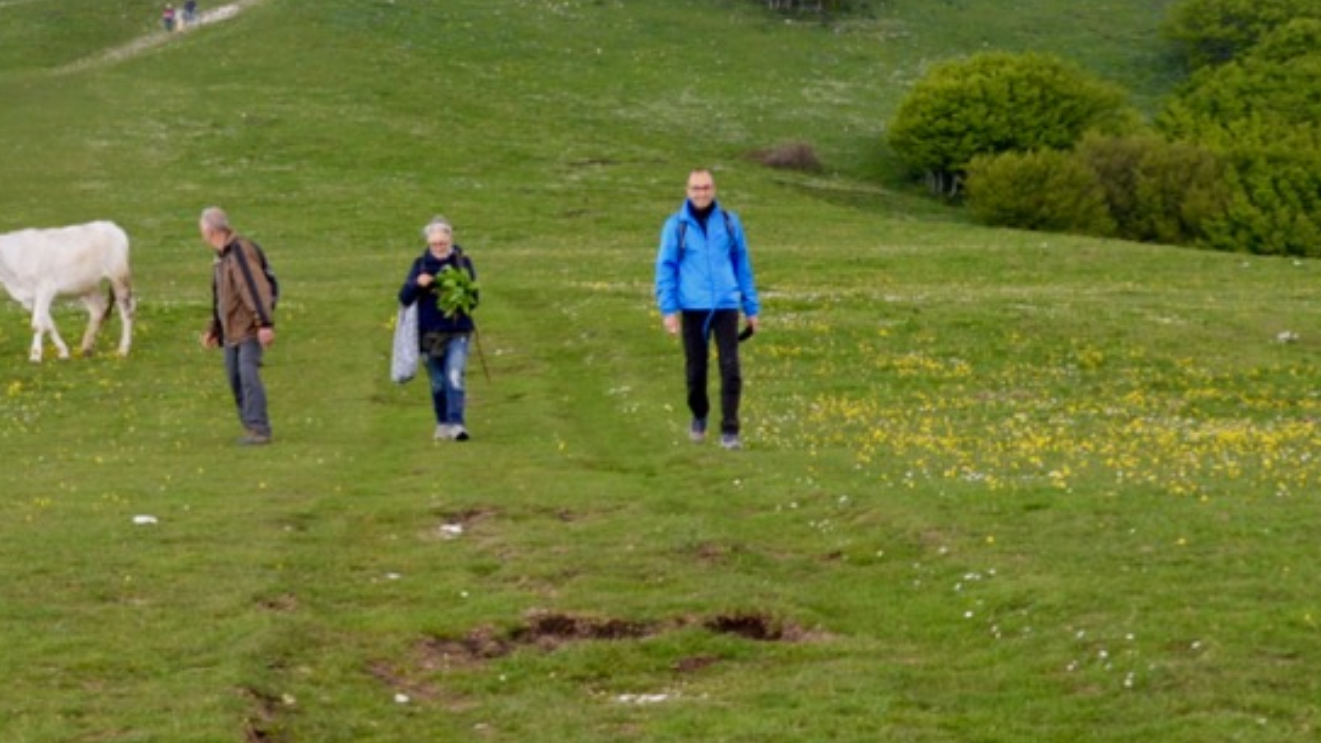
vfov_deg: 12.4
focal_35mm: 96
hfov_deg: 21.8
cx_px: 180
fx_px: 3363
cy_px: -84
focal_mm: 26
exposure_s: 1/125
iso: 160
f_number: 5.6
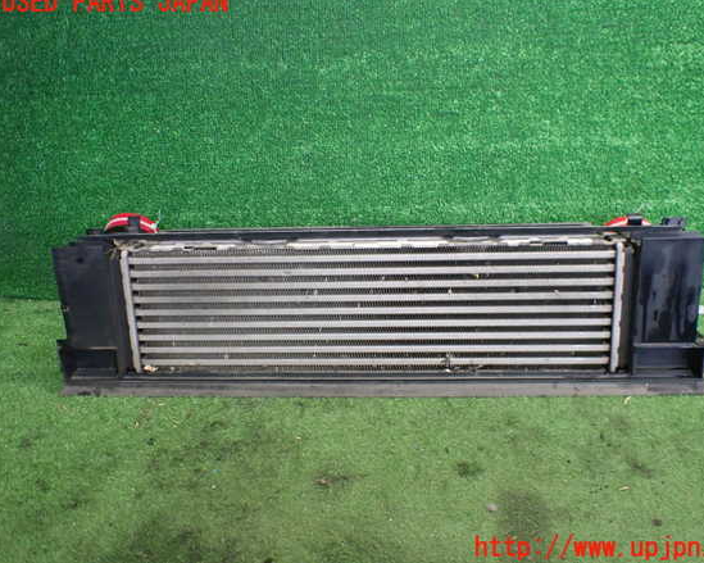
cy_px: 276
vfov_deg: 45.8
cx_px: 380
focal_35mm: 32
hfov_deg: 55.6
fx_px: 667
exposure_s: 1/60
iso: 800
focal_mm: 5.4
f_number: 2.3
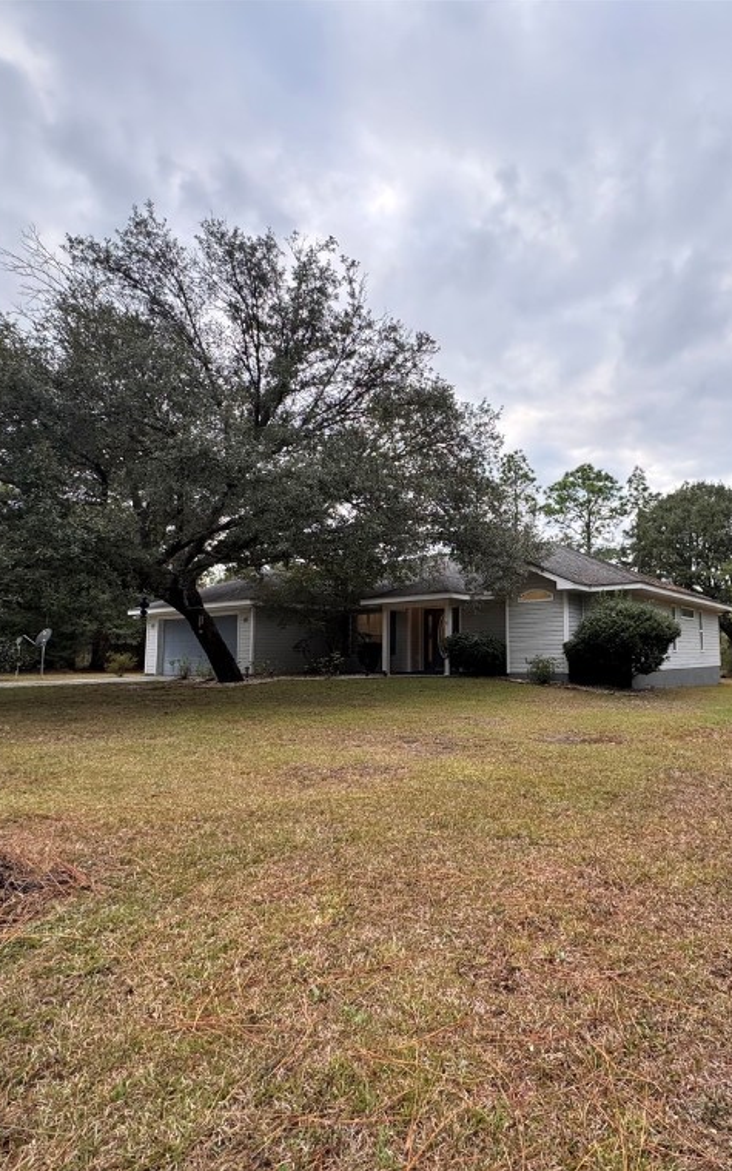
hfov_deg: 58.1
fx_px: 638
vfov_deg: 85.1
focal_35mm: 20
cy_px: 590
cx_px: 496
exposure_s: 1/99
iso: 40
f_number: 2.2
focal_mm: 2.22
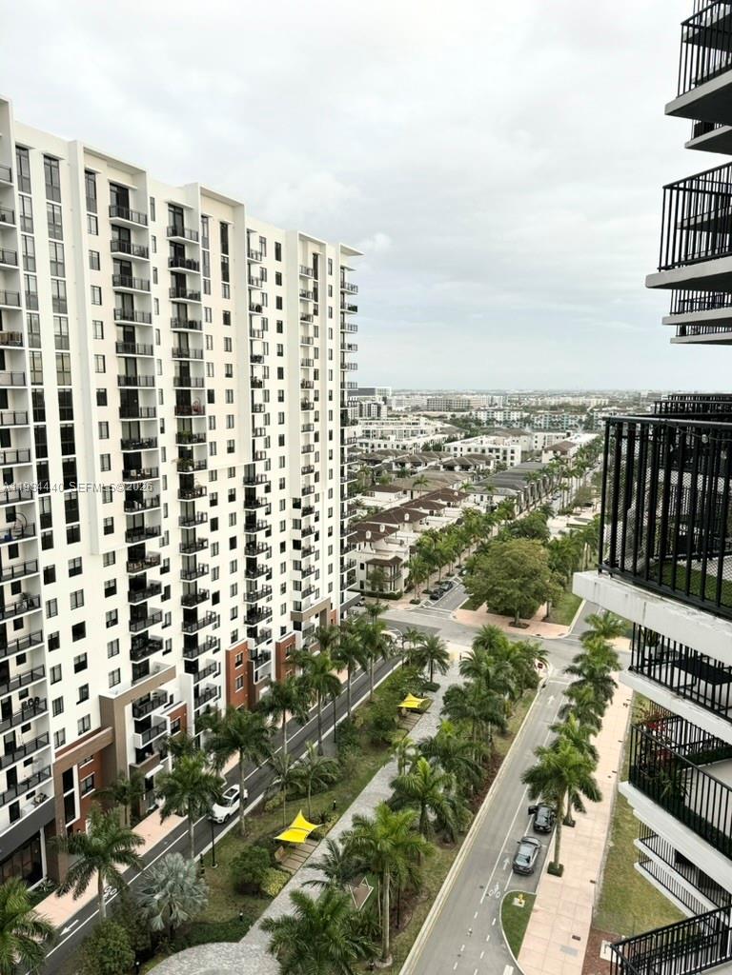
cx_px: 366
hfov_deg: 56.8
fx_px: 677
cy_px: 488
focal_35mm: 24
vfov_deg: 71.6
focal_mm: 6.86
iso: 80
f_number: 1.78
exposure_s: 1/773
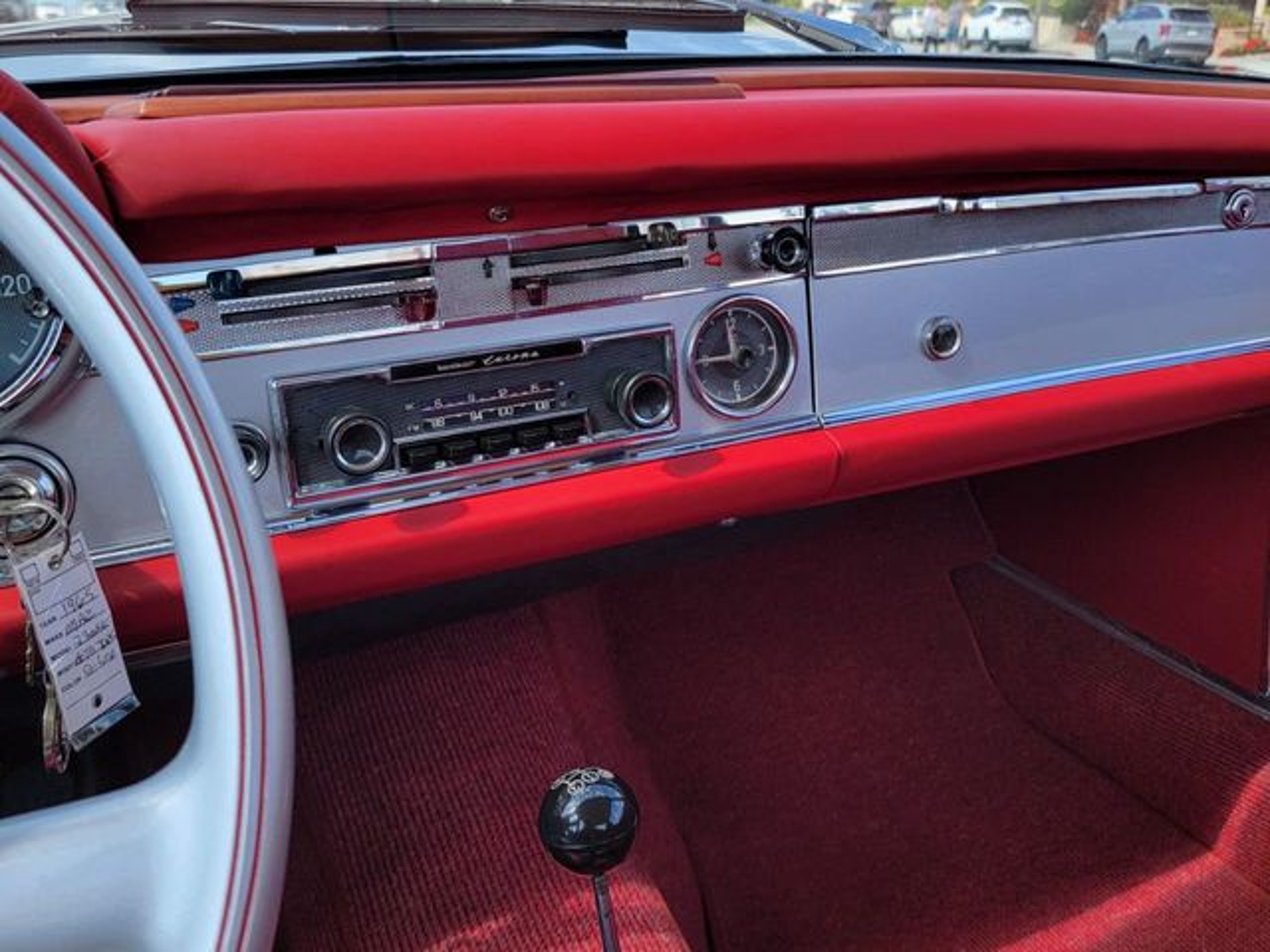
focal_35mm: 24
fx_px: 881
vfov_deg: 56.8
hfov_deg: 71.6
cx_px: 635
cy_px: 476
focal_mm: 6.7
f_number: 1.8
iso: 16
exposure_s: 1/263
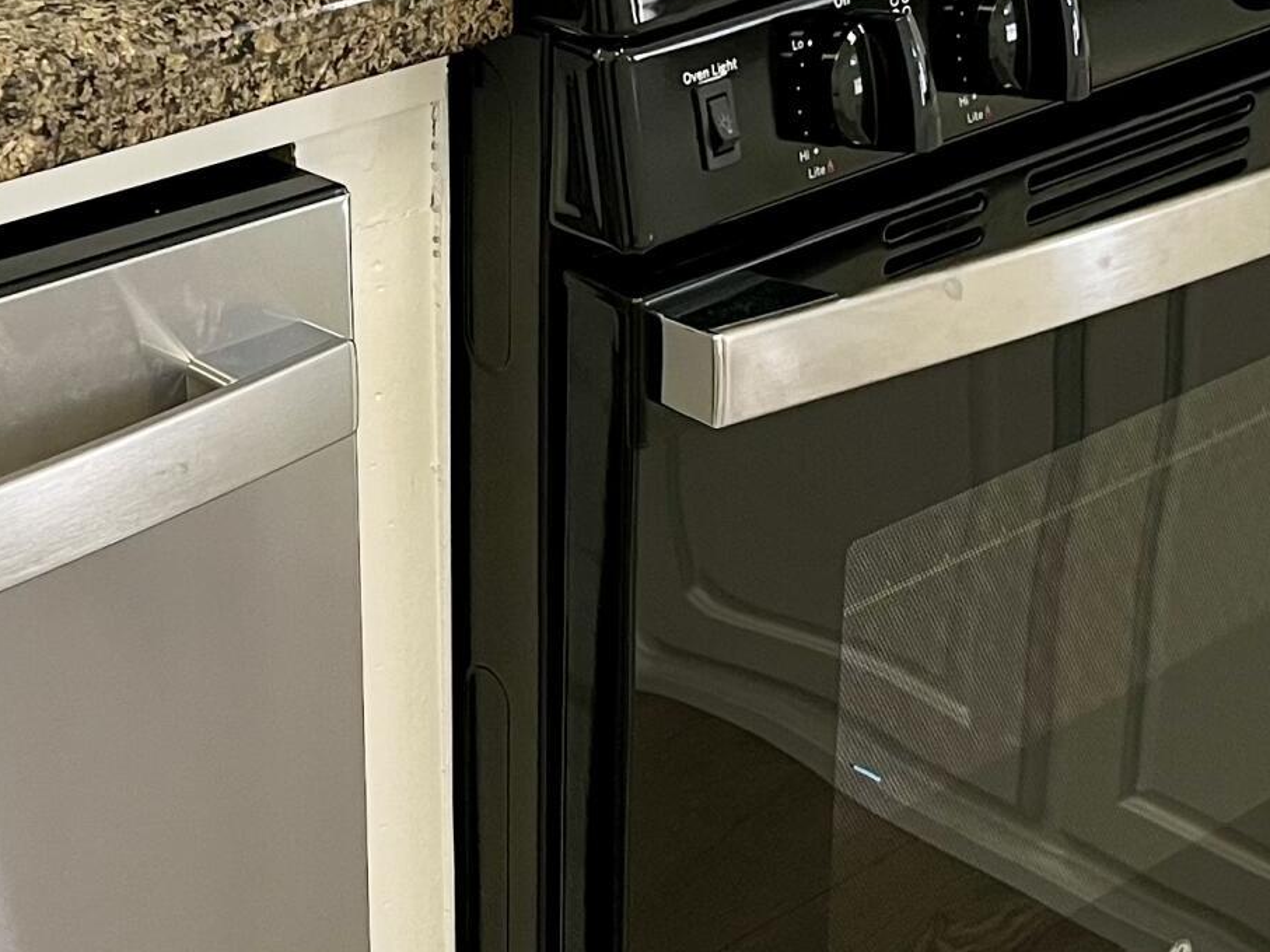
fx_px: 3155
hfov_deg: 22.7
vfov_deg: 17.0
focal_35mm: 86
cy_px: 209
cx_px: 413
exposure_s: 1/60
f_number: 1.6
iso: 125
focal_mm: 5.1
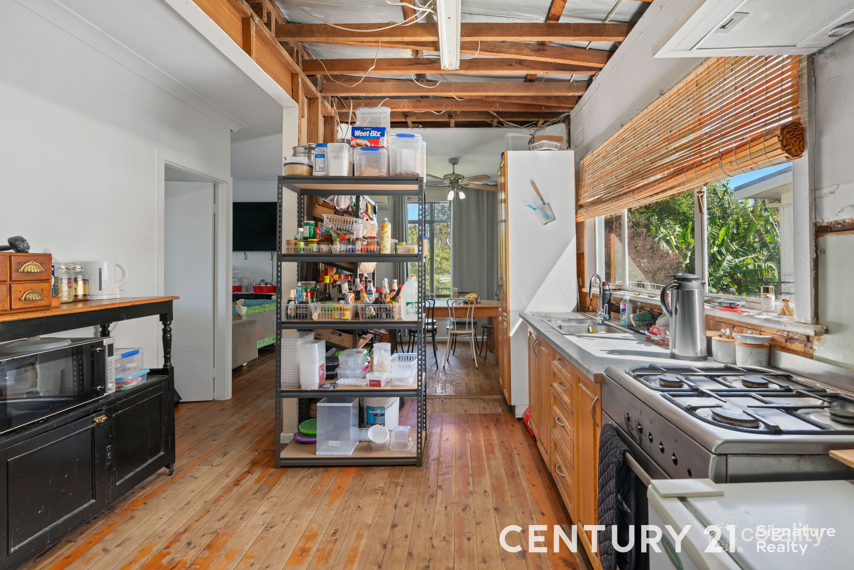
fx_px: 380
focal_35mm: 16
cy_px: 285
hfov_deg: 96.7
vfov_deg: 73.8
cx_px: 427
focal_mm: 16
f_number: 7.1
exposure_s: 1/6
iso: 100
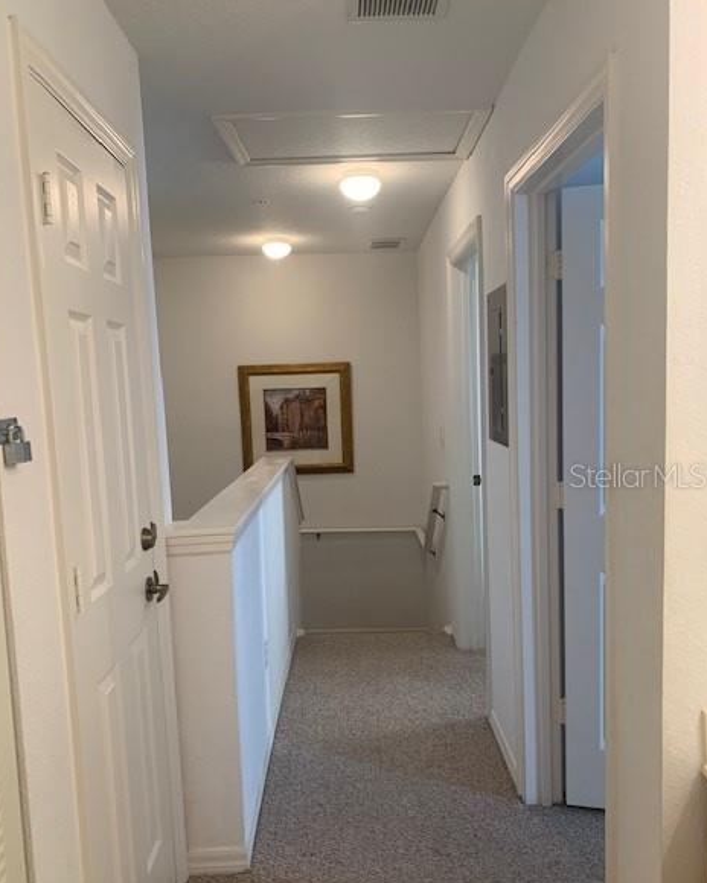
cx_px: 347
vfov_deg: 62.1
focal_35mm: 28
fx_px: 732
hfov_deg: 51.5
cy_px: 475
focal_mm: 4.25
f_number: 1.8
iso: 100
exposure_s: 1/60
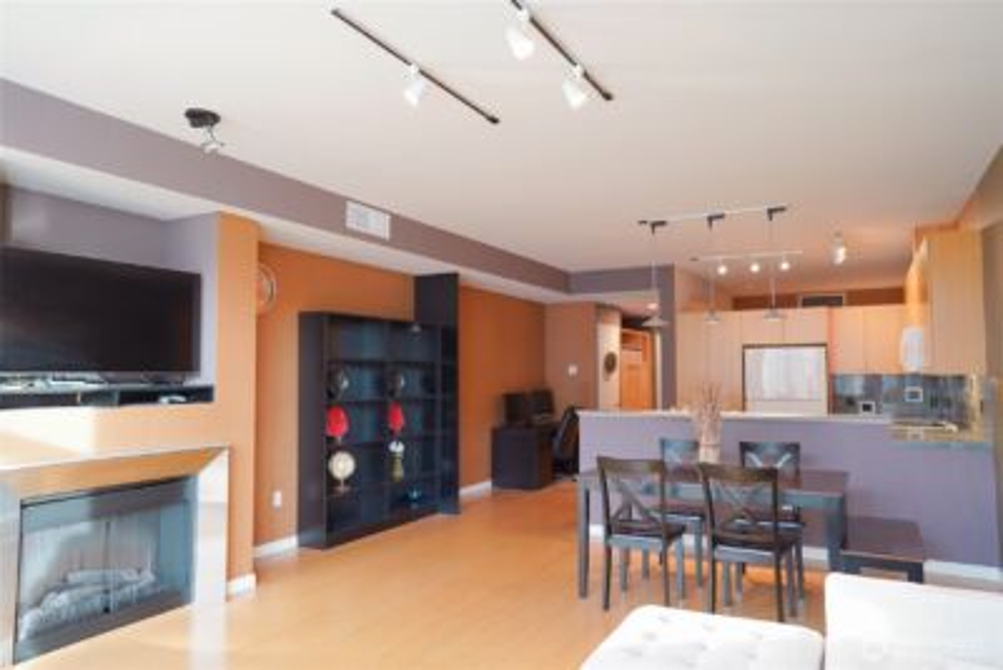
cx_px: 502
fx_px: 669
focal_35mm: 24
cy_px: 335
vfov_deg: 53.2
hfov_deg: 73.7
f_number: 2.8
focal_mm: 24
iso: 1600
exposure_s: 1/160
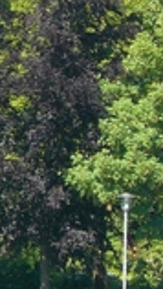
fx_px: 8359
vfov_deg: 2.0
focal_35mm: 1089
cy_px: 49
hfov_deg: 1.1
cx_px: -156
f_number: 5.6
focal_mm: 44
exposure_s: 1/320
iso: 200
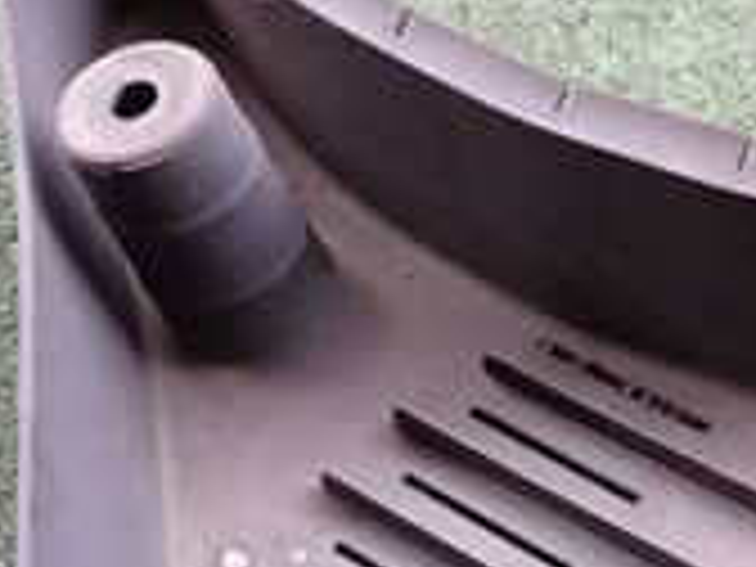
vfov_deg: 13.7
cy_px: 536
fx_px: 2337
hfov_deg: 17.4
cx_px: 936
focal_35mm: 107
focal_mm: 5.4
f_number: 2.3
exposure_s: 1/125
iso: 200
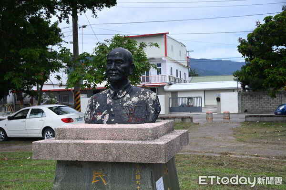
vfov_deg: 33.3
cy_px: 95
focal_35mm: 40
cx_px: 143
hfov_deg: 48.5
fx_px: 318
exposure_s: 1/6400
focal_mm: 40
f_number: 5.6
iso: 1000
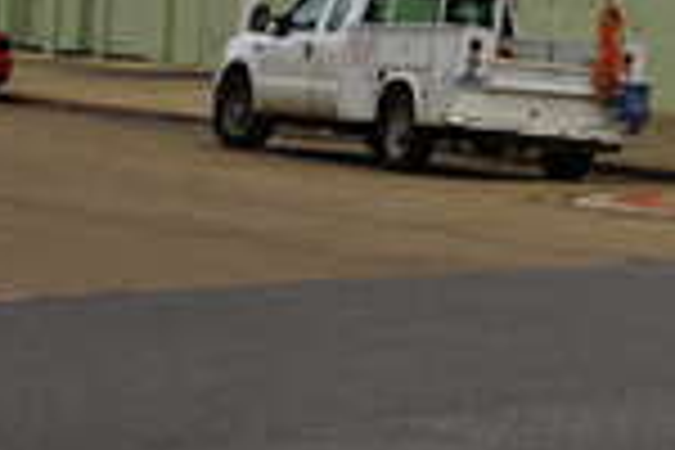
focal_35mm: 160
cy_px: -430
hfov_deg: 11.5
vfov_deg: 8.2
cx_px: 1382
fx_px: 3000
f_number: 9
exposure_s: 1/100
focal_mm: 20
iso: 100
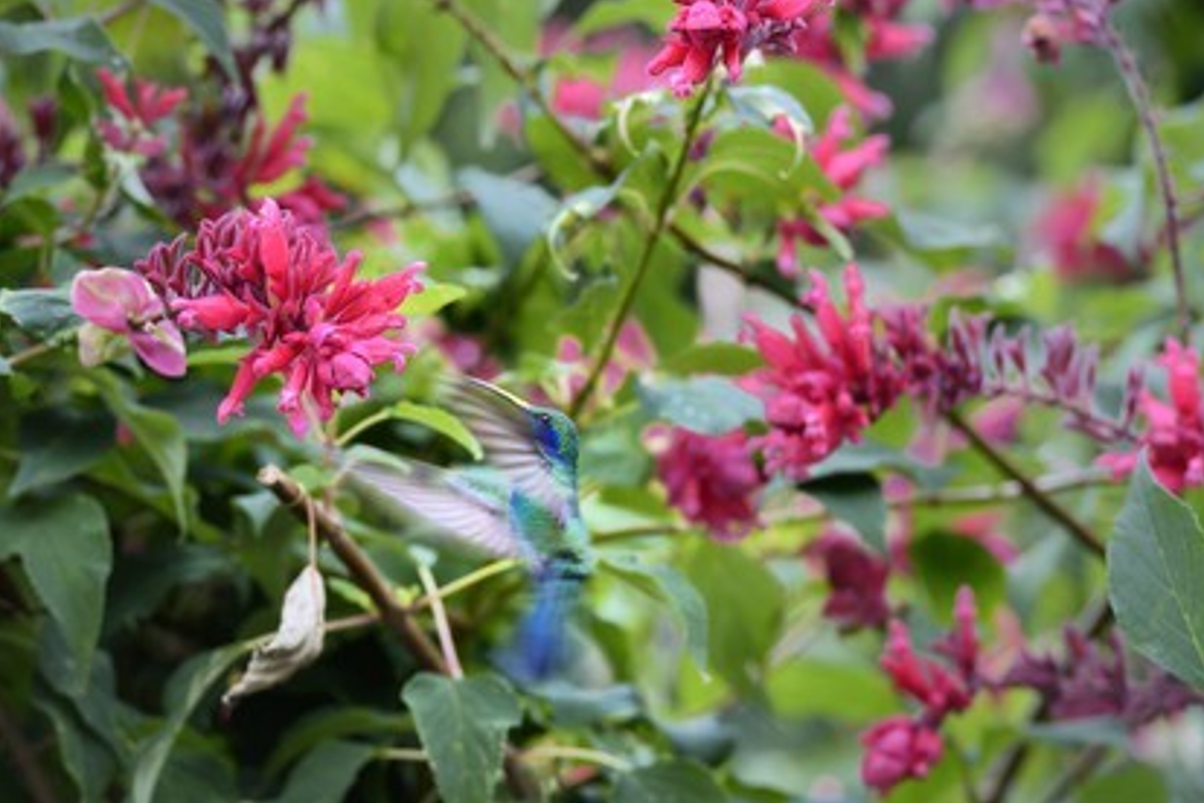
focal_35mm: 203
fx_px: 6789
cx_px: 608
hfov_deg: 10.1
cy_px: 402
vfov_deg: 6.8
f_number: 5.6
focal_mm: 200
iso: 400
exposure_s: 1/160
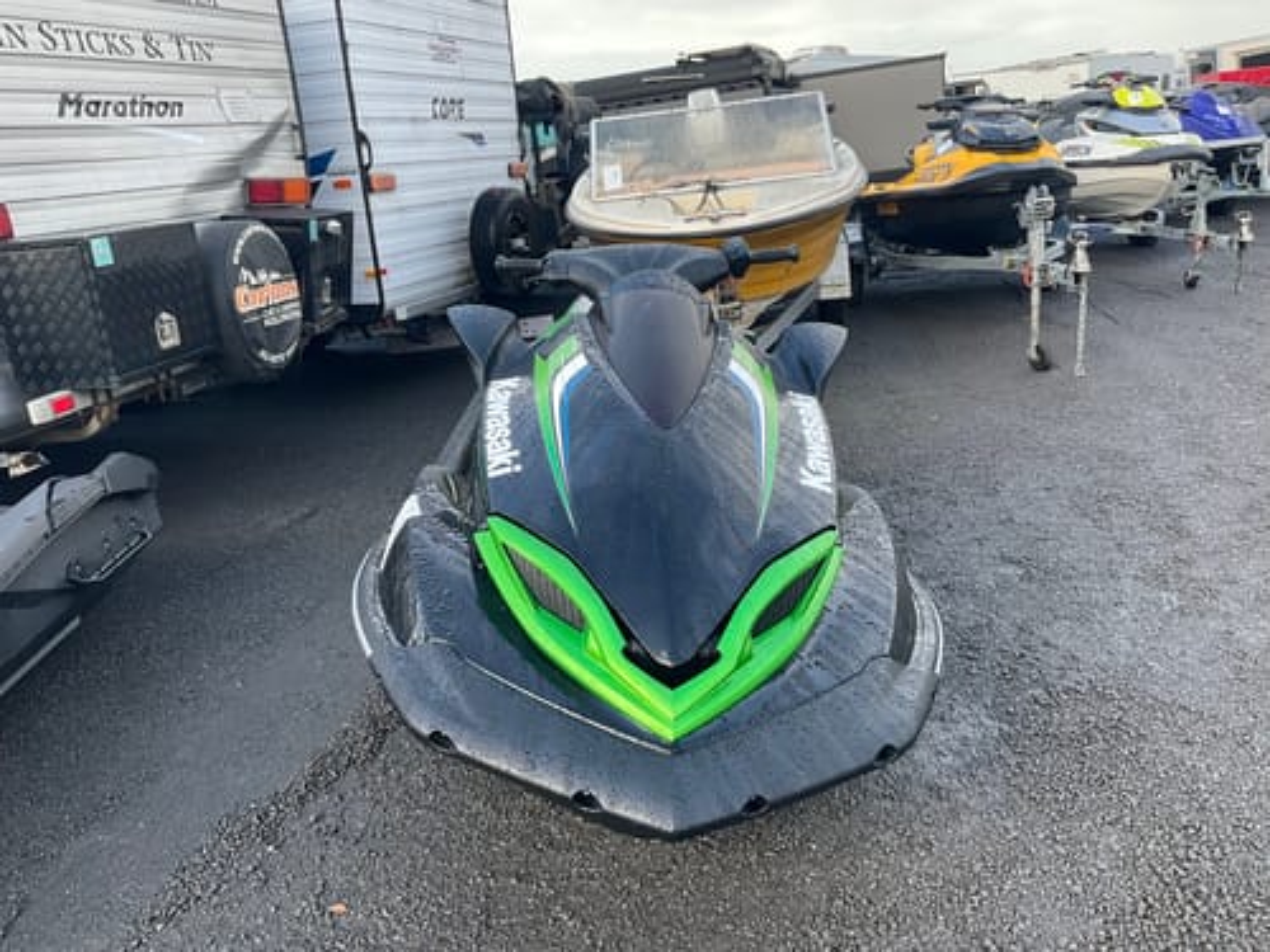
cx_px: 635
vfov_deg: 48.2
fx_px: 1064
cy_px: 476
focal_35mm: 29
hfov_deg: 61.7
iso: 20
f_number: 1.8
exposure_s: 1/186
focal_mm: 3
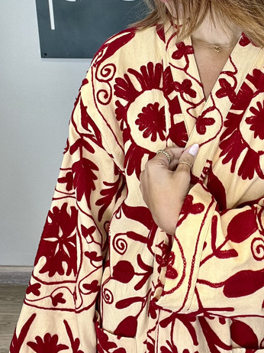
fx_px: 529
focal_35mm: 52
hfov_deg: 27.6
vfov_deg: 36.4
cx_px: 197
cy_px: 111
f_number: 2.2
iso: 64
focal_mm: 2.71
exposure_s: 1/60
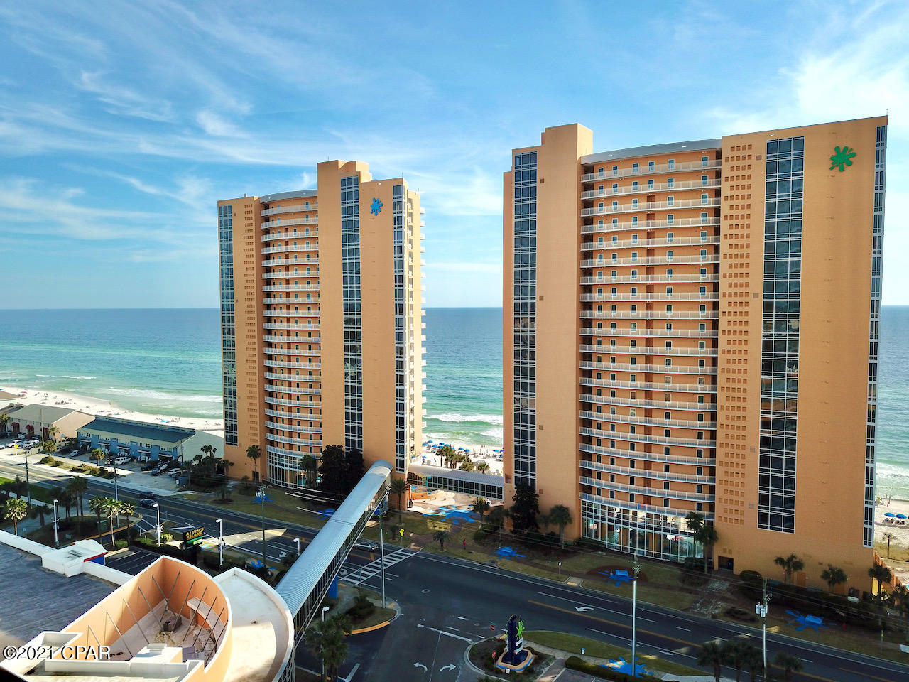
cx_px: 454
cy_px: 341
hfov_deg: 67.3
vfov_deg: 53.1
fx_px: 683
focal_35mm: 26
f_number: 2.2
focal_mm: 4.73
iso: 100
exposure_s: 1/1125
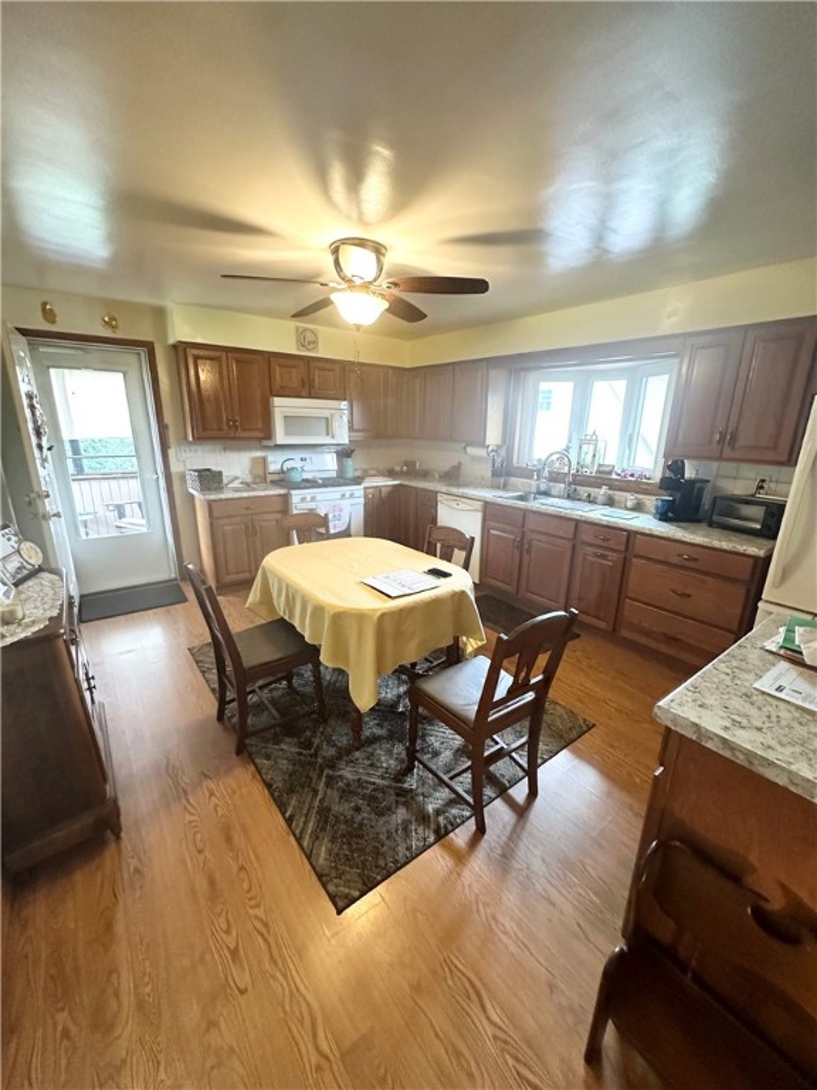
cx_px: 408
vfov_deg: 102.1
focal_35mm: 14
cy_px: 545
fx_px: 441
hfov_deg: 85.7
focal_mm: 2.22
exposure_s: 1/60
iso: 640
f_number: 2.2
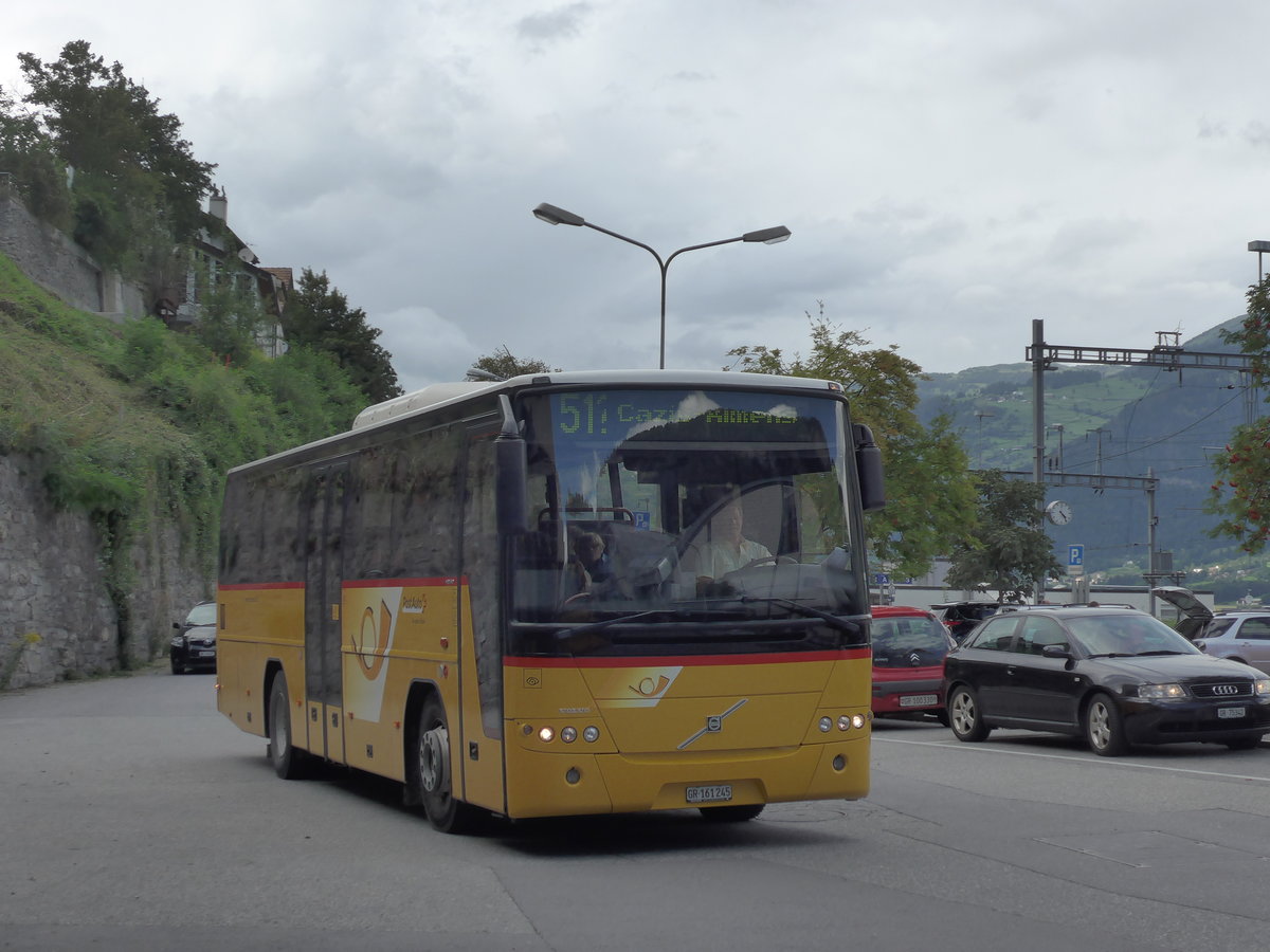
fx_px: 2165
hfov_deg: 32.7
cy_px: 476
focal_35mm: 59
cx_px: 635
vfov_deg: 24.8
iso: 160
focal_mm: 12
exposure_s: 1/800
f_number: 4
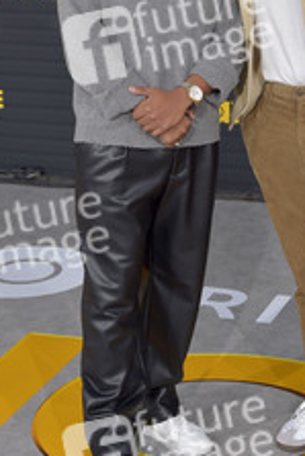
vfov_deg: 23.5
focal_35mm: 86
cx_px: 228
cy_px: 139
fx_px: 1091
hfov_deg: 15.8
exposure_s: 1/250
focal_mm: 48
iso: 320
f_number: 6.3
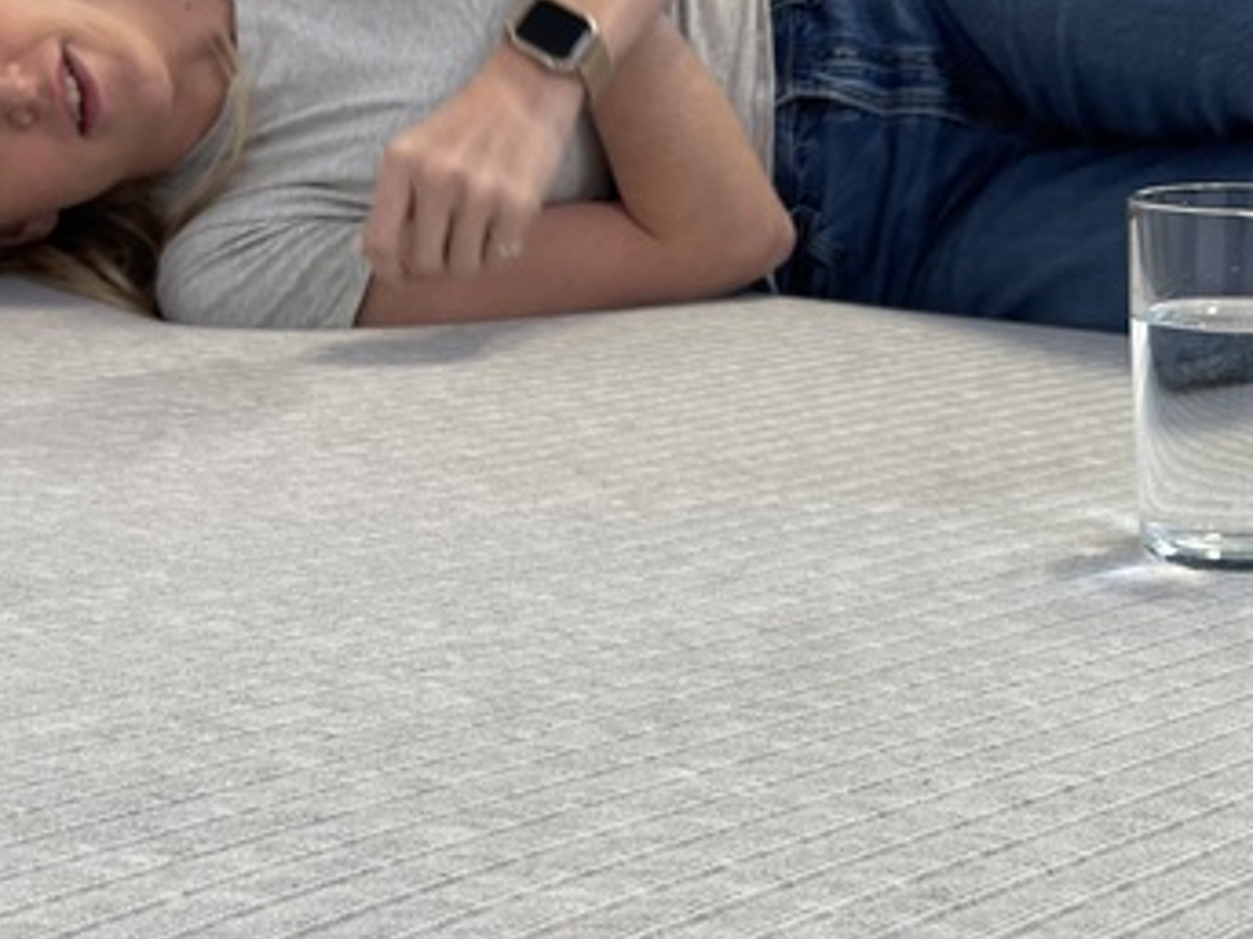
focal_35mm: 51
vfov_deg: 28.1
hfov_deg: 36.5
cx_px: 961
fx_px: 1845
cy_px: 707
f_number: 1.6
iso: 50
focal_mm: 5.1
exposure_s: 1/120
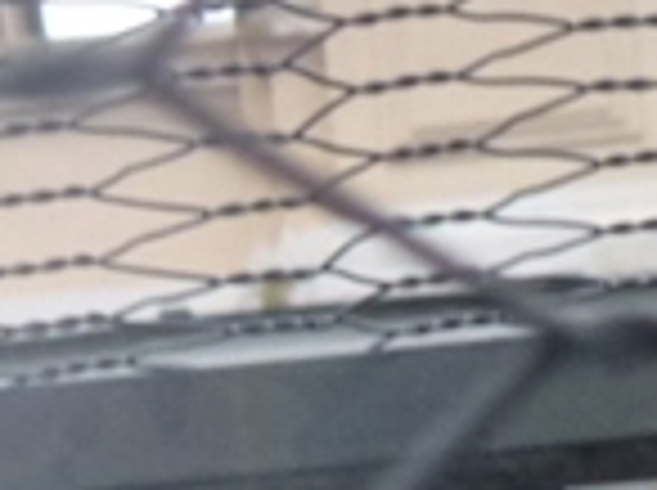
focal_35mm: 795
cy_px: 405
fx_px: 15064
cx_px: -1282
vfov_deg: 1.9
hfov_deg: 2.5
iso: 200
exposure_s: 1/80
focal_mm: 20.2
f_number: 5.1
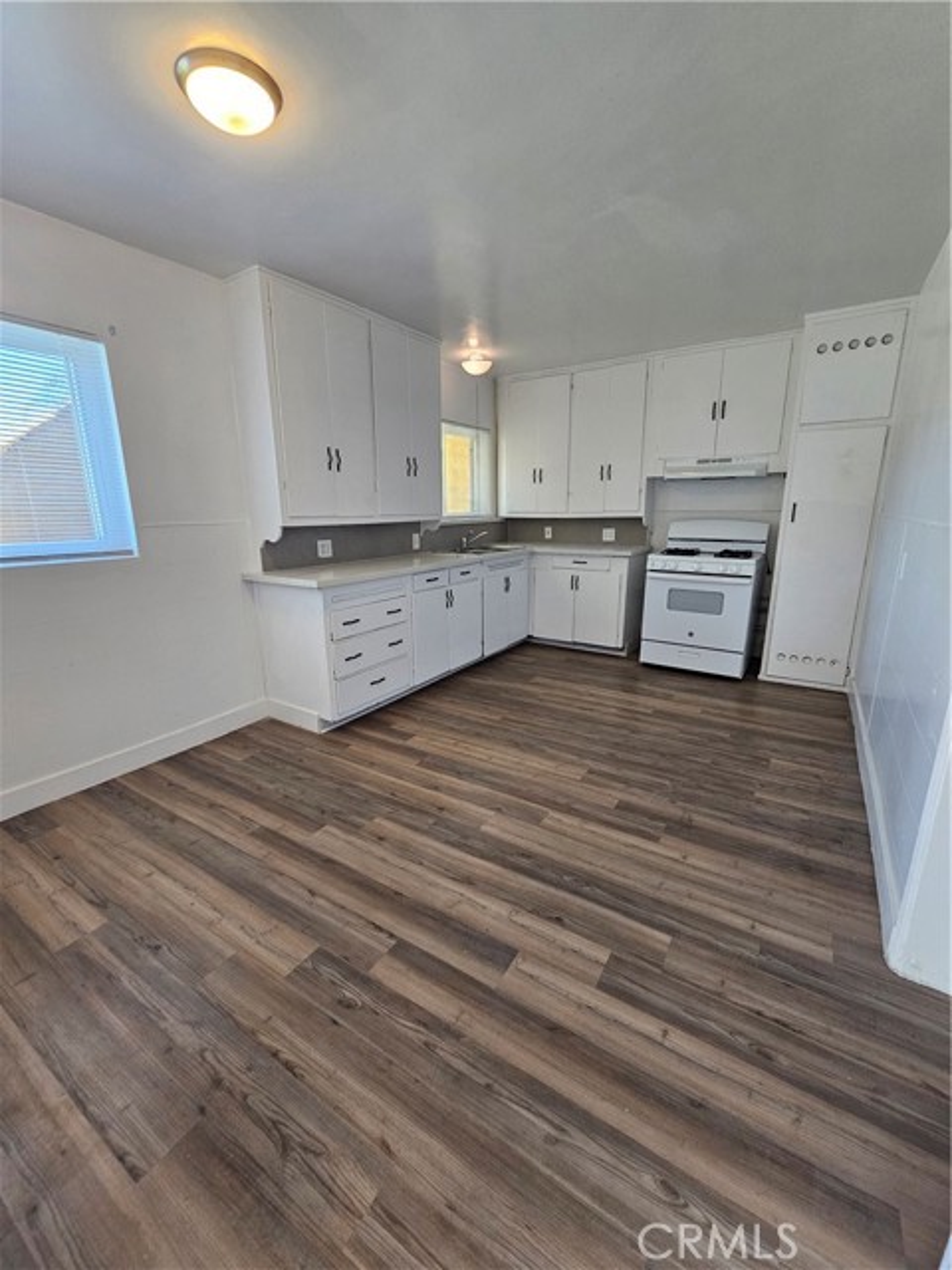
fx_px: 477
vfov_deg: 106.2
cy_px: 635
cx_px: 476
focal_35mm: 13
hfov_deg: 89.9
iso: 200
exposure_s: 1/60
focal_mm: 2.2
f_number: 2.2
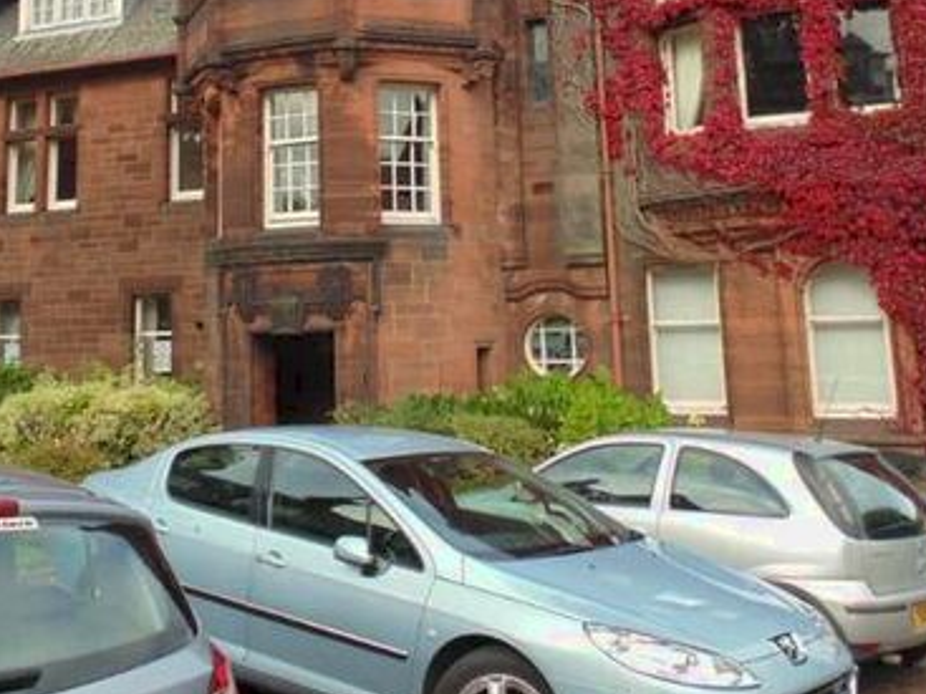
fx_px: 1123
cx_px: 348
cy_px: 117
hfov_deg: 44.4
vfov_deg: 33.1
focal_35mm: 42
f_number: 3.1
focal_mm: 4
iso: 80
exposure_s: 1/250
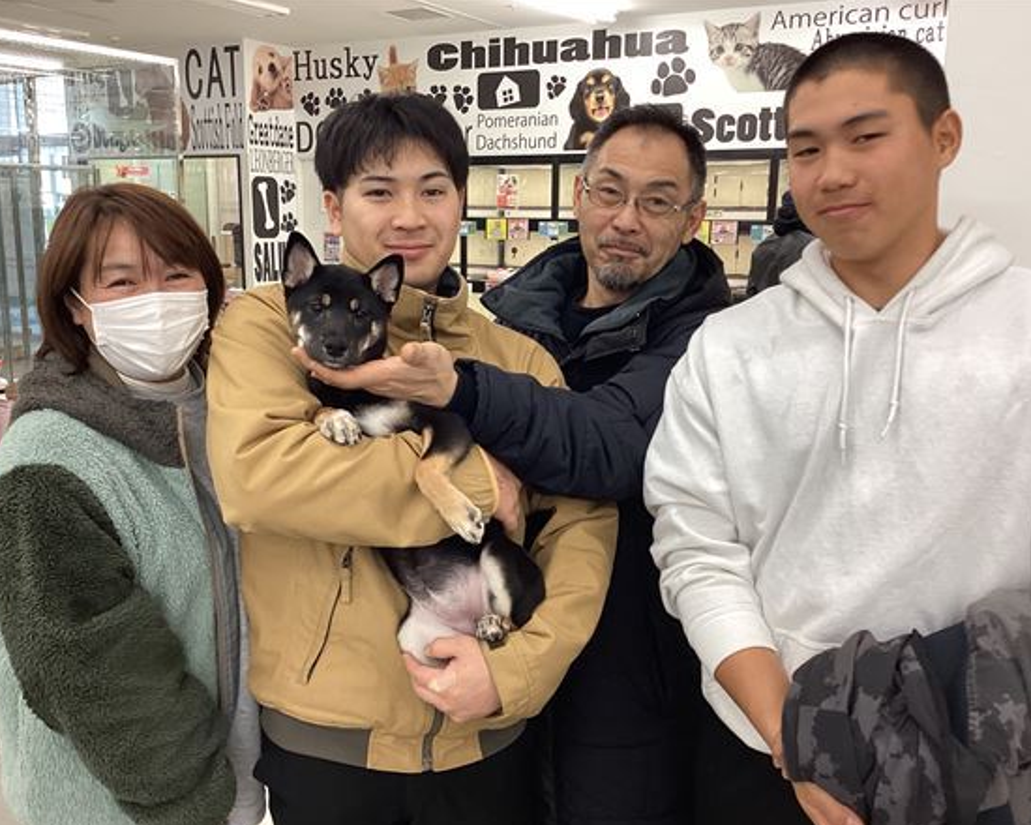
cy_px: 418
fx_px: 1007
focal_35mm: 33
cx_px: 489
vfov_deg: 44.5
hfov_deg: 54.2
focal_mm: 3.3
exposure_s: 1/50
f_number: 2.4
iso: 64
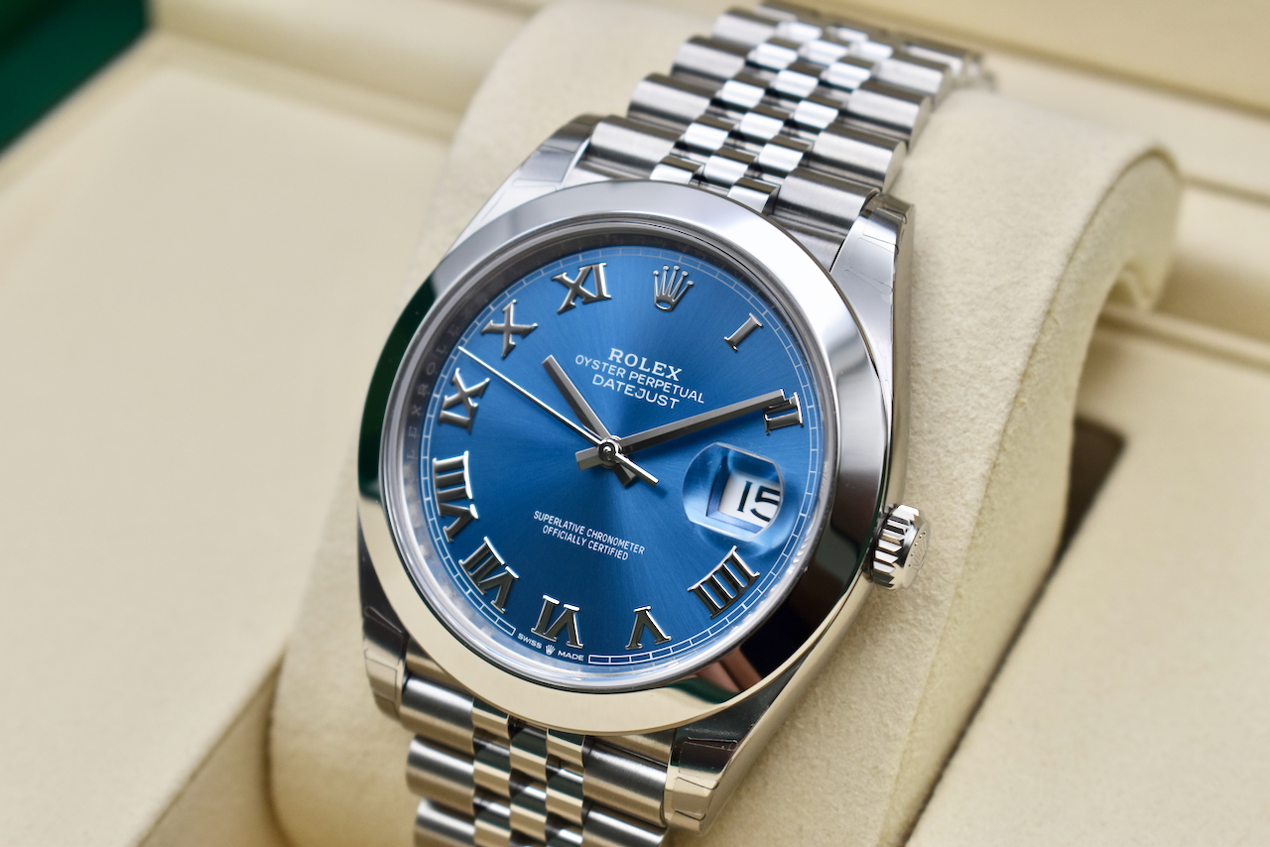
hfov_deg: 24.6
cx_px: 635
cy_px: 424
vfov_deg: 16.6
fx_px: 2911
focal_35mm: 82
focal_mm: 55
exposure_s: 1/125
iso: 400
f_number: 7.1
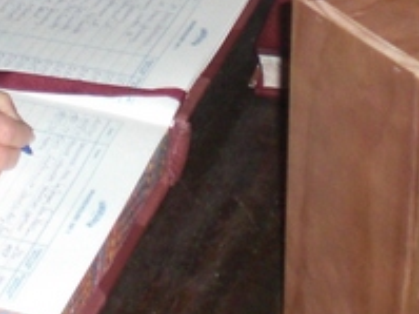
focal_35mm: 153
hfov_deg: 12.8
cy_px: -207
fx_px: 1851
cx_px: 55
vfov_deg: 9.3
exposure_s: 1/60
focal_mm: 6.3
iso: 200
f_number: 3.1
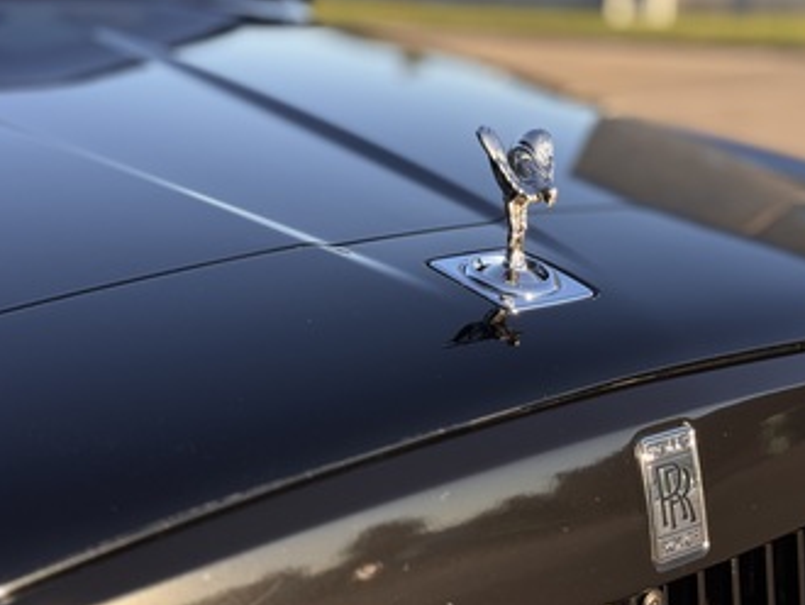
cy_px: 255
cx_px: 485
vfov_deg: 24.0
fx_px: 1420
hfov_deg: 31.6
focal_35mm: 61
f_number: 1.78
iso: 64
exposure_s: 1/1681
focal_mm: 6.76
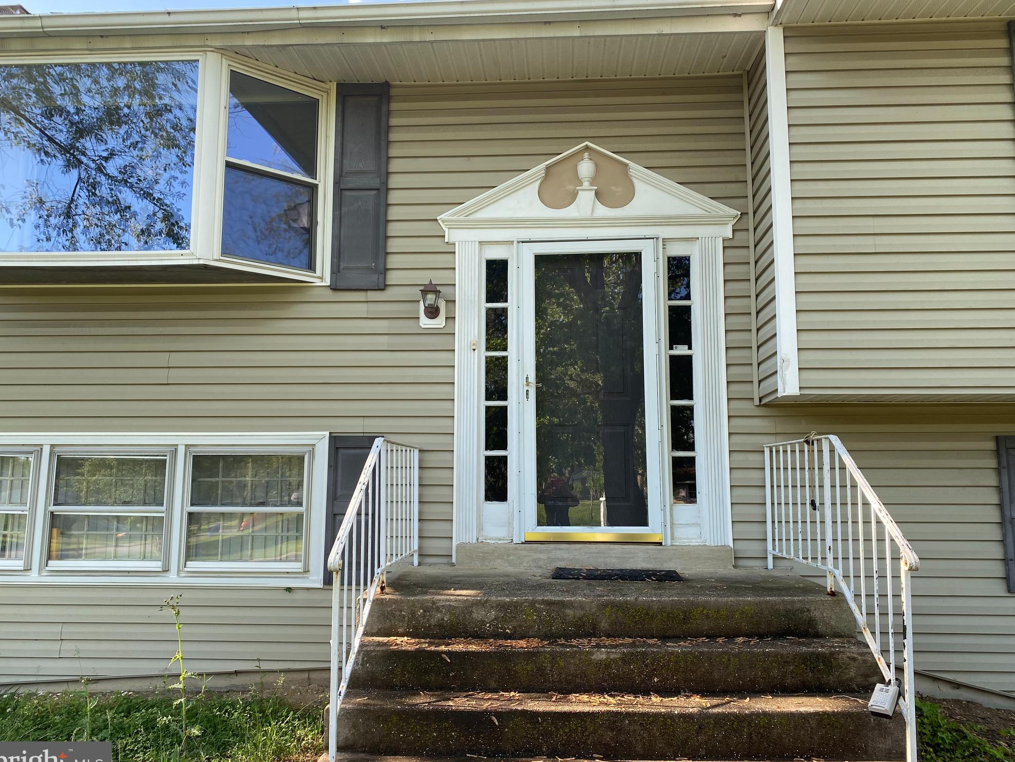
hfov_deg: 65.3
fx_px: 792
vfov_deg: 51.4
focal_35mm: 27
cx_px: 510
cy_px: 388
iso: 32
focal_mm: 4.25
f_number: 1.8
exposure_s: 1/276
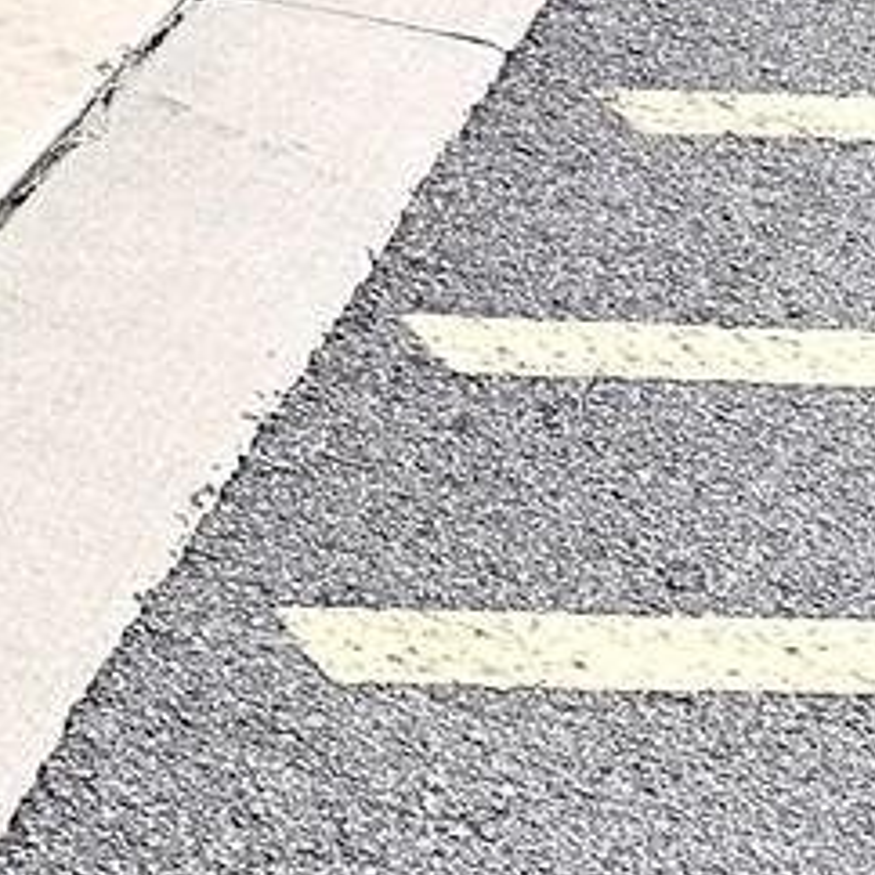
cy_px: -1229
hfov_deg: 9.6
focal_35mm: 140
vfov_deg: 10.7
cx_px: -1772
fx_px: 4004
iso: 80
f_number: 1.78
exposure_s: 1/6623
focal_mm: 6.86
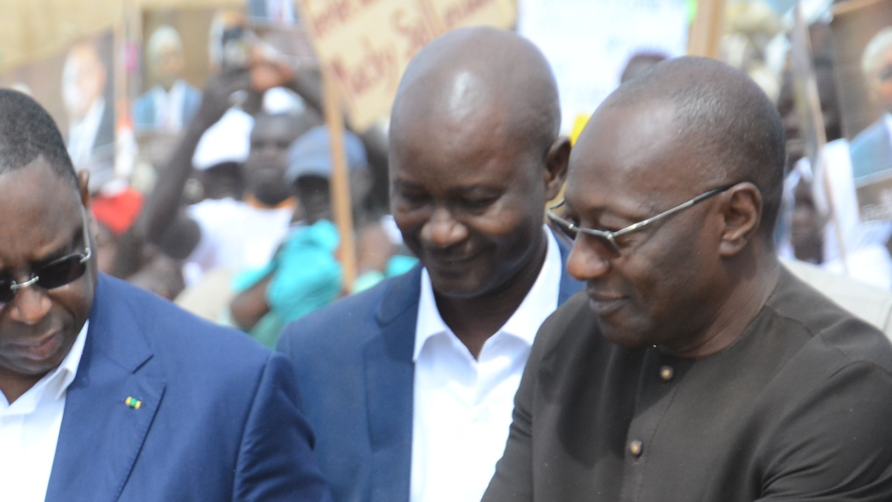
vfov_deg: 3.3
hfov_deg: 5.9
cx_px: -47
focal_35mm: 367
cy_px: 641
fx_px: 8684
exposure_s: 1/500
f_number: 5.6
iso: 320
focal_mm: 105
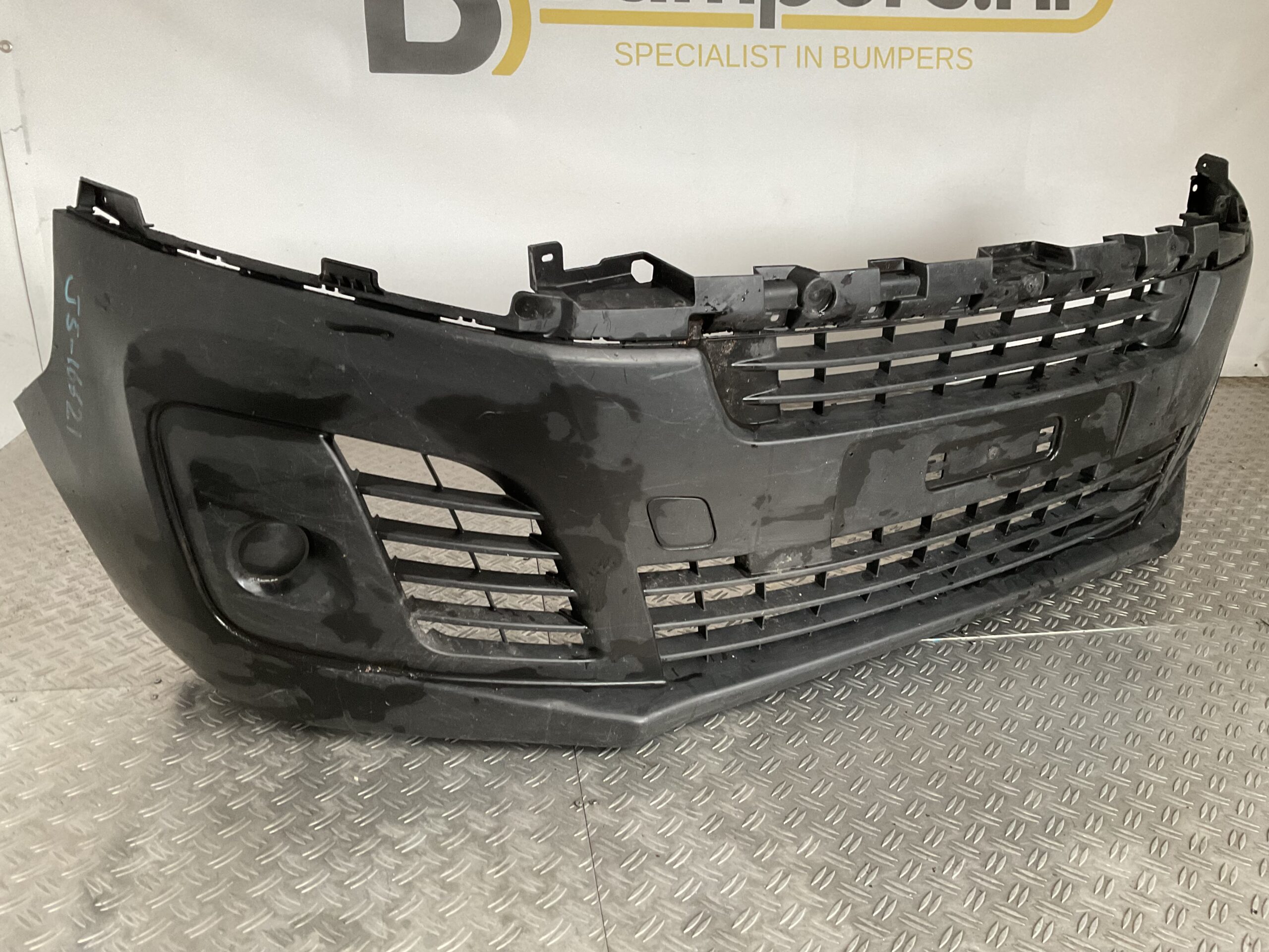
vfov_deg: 48.2
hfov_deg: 61.7
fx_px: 1063
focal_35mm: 29
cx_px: 634
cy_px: 476
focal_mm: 3
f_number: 1.8
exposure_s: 1/50
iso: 125
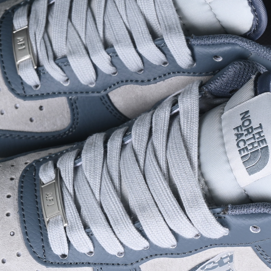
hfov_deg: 9.6
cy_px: 141
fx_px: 1612
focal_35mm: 182
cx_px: 162
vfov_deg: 9.6
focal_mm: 50
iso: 160
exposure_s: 1/80
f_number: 7.1
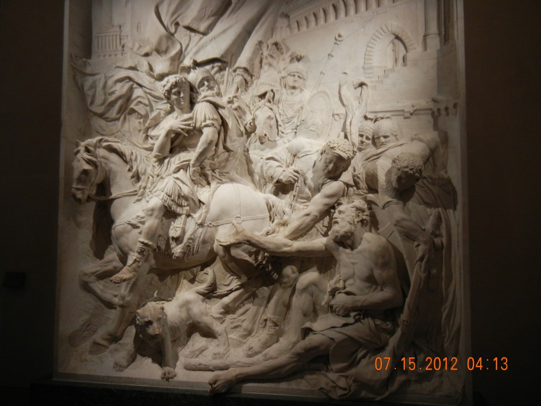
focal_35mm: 30
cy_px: 203
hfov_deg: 60.0
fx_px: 469
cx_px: 270
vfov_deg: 46.8
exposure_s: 1/32.5
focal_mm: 5.4
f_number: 3.5
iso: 400
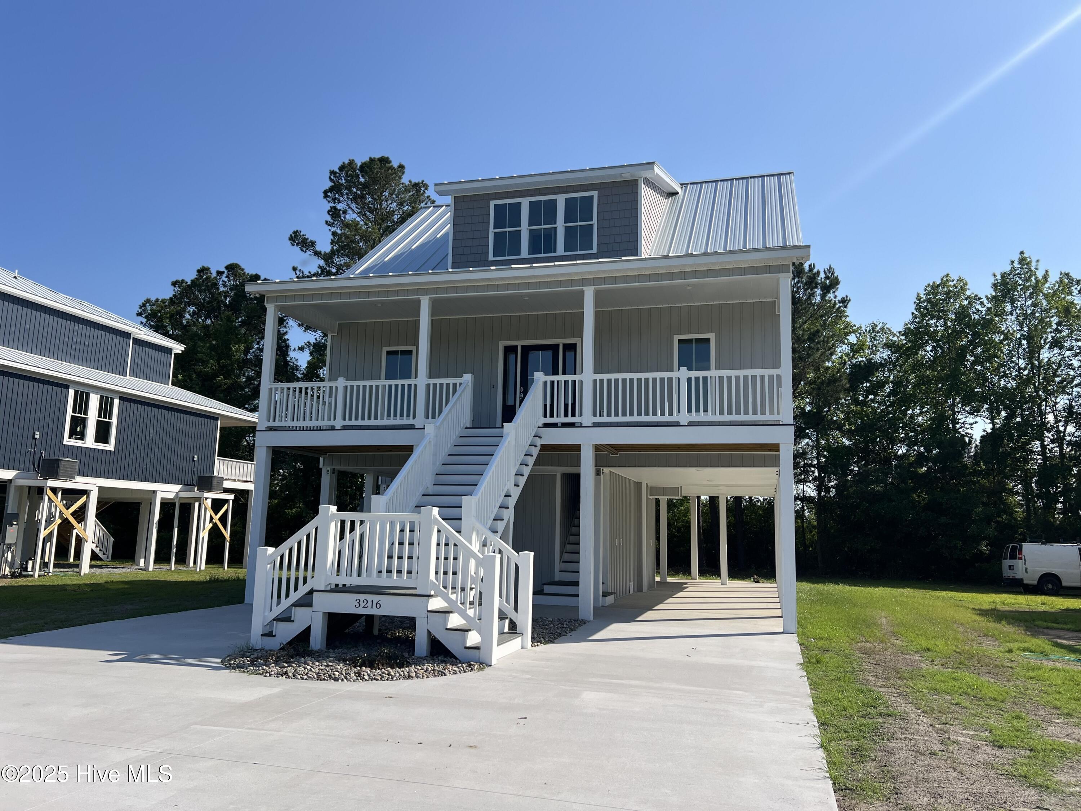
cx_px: 540
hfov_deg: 67.3
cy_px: 406
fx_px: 812
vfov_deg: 53.1
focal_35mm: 26
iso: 50
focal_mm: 5.7
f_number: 1.5
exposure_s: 1/4831
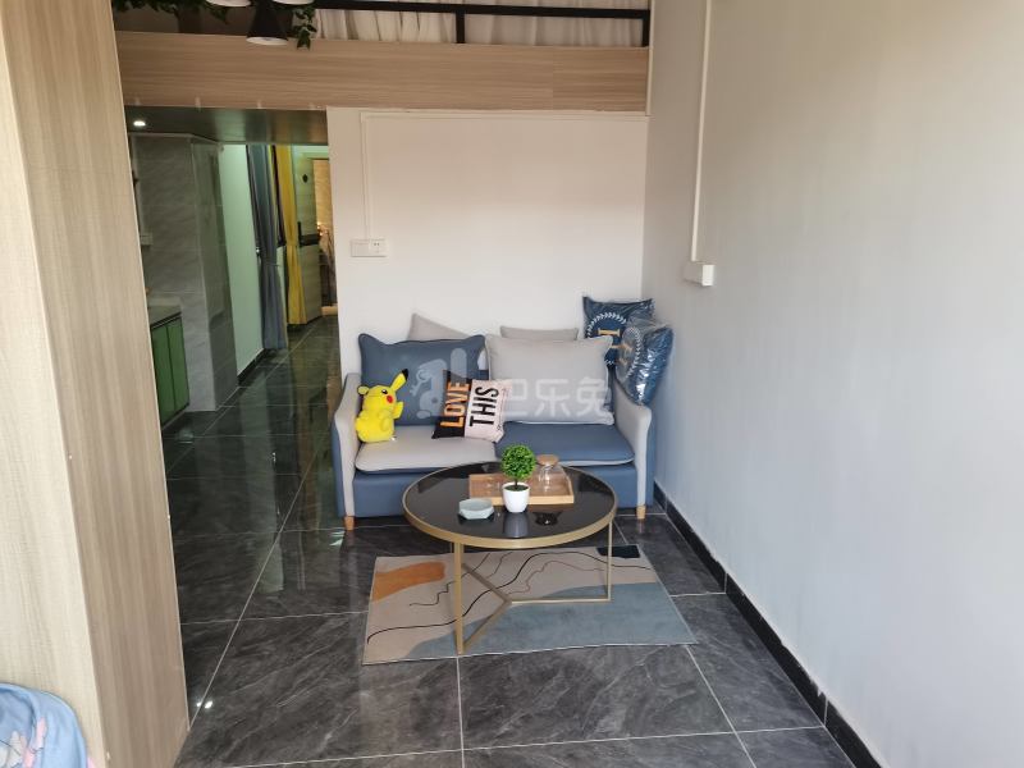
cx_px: 512
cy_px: 384
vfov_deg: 53.1
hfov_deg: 67.3
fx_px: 769
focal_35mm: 26
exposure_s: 1/33.3
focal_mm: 5.58
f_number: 1.8
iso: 320
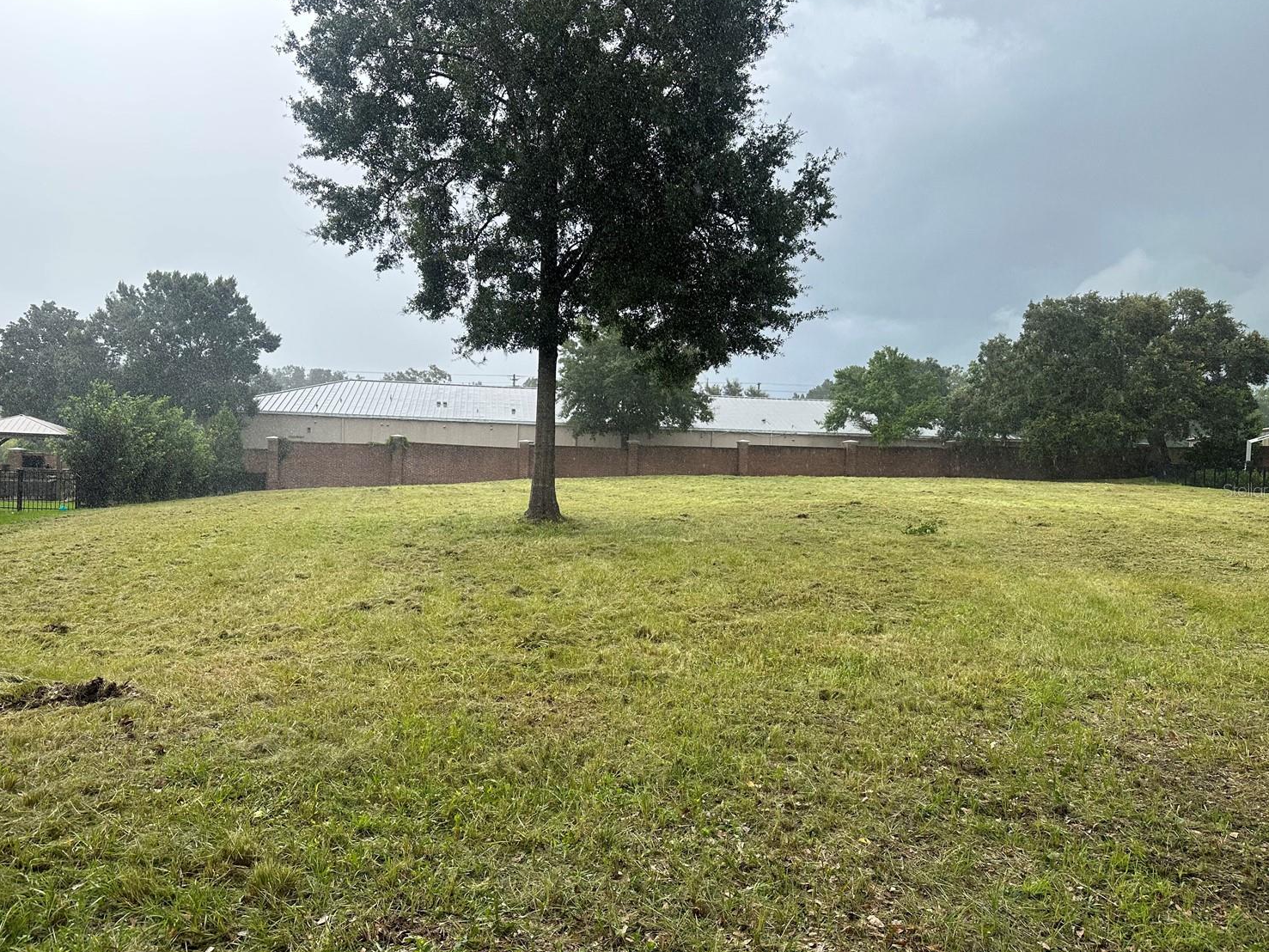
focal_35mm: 26
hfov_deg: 67.3
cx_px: 617
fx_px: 953
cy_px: 490
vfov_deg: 53.1
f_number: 1.78
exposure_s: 1/894
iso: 80
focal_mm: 6.86
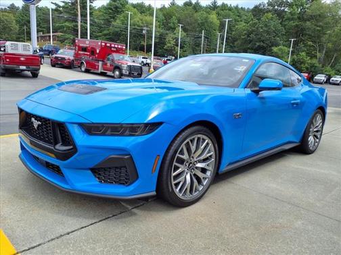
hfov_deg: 65.3
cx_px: 170
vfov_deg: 51.4
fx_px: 266
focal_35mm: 27
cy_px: 128
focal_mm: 3.58
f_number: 1.9
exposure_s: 1/1111
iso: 40
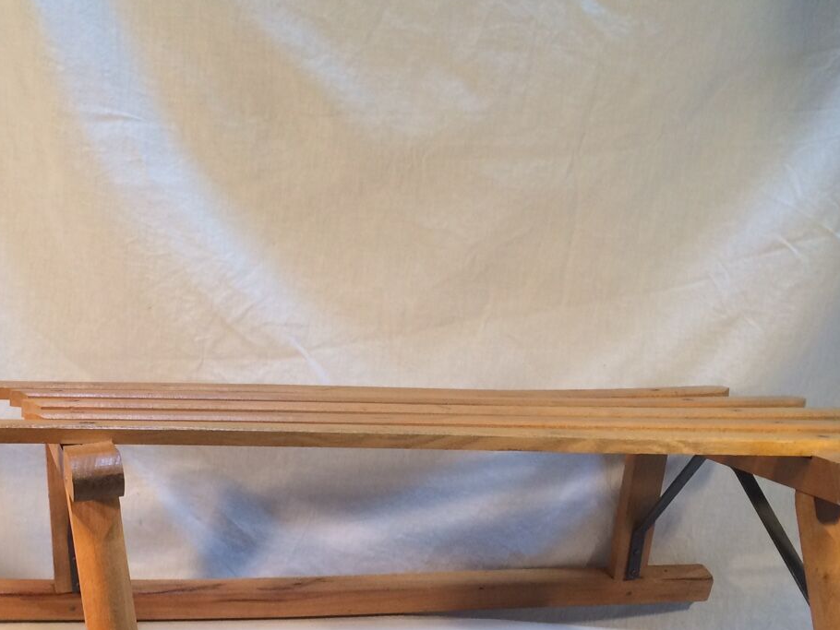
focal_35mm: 52
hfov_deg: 36.1
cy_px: 483
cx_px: 227
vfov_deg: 27.6
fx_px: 1262
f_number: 2.2
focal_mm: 4.15
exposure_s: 1/33
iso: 64
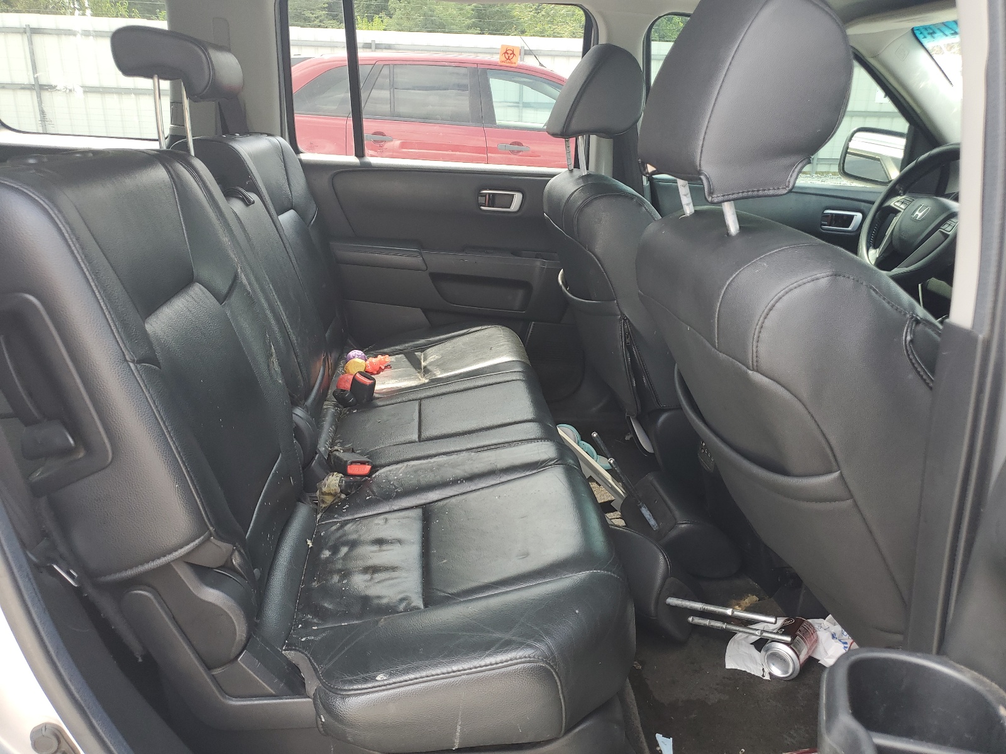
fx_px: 756
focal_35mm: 26
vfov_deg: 53.1
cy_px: 377
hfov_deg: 67.3
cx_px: 503
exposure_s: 1/161
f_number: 1.5
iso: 50
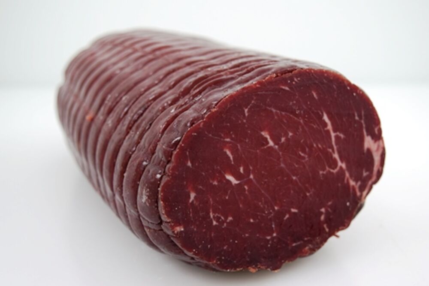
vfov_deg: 26.5
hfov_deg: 38.9
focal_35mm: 51
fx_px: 608
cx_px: 214
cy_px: 143
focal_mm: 34
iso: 400
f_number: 5
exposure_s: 1/100
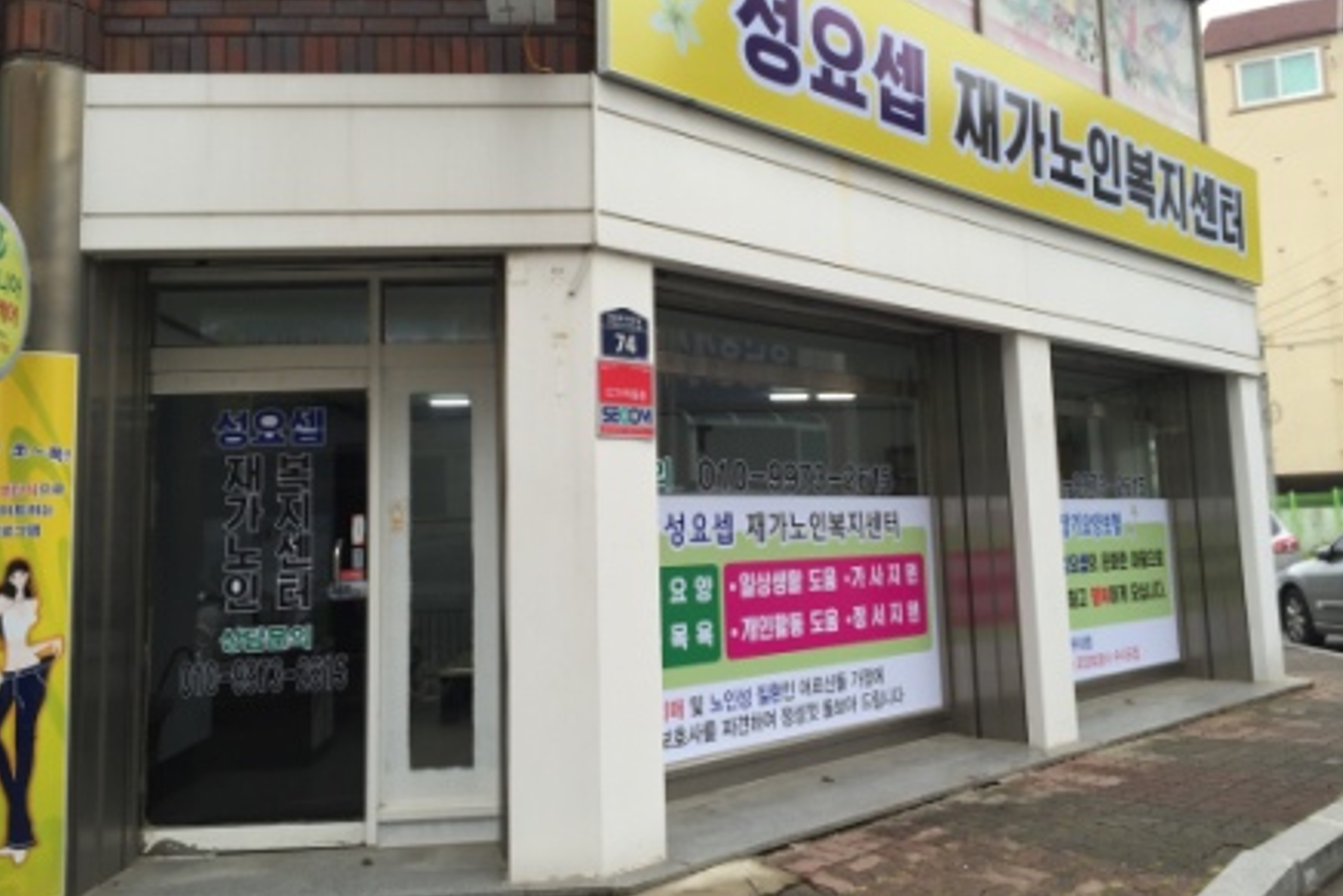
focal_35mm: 31
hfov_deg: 60.3
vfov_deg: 42.3
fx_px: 1157
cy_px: 394
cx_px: 662
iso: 32
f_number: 2.2
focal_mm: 4.15
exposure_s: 1/221
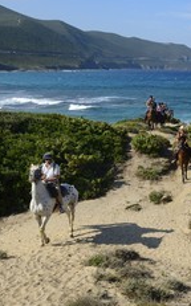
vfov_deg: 40.3
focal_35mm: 50
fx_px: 417
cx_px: 253
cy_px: 155
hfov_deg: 22.8
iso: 400
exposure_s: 1/640
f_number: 10
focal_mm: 27
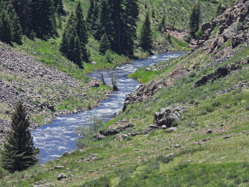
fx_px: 3956
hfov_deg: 3.6
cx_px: 124
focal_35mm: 550
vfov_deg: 2.7
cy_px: 94
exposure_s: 1/500
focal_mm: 98.1
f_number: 5
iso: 100
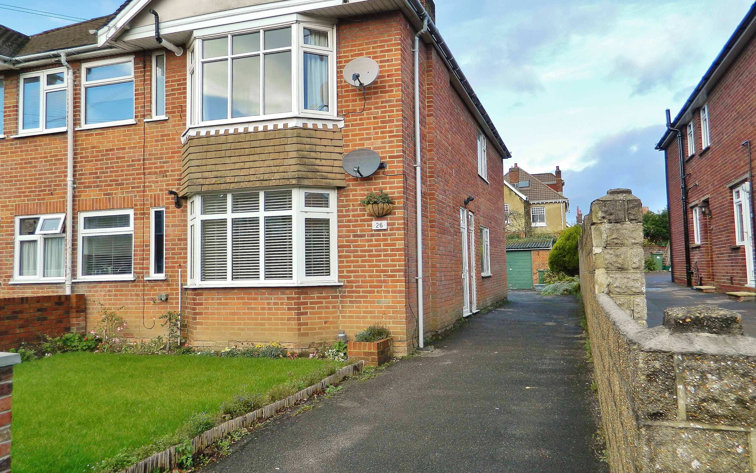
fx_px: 556
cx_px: 380
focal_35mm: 27
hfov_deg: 68.4
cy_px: 227
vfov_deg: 46.0
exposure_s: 1/250
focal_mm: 4.5
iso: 80
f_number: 3.1
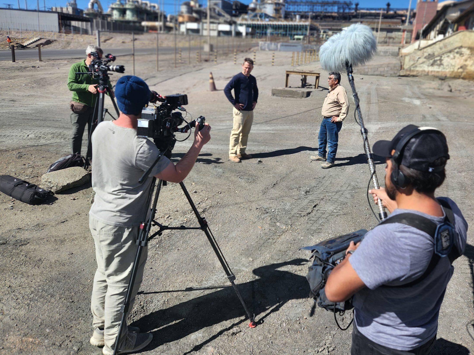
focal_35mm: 27
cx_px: 276
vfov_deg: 51.3
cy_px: 162
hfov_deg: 64.9
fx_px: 370
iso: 20
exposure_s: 1/1132
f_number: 1.8
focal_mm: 5.4
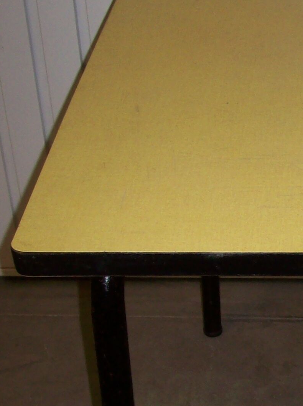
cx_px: 374
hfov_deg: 14.7
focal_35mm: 97
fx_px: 1135
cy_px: 264
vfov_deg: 20.2
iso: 80
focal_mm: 6
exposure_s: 1/64
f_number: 2.7
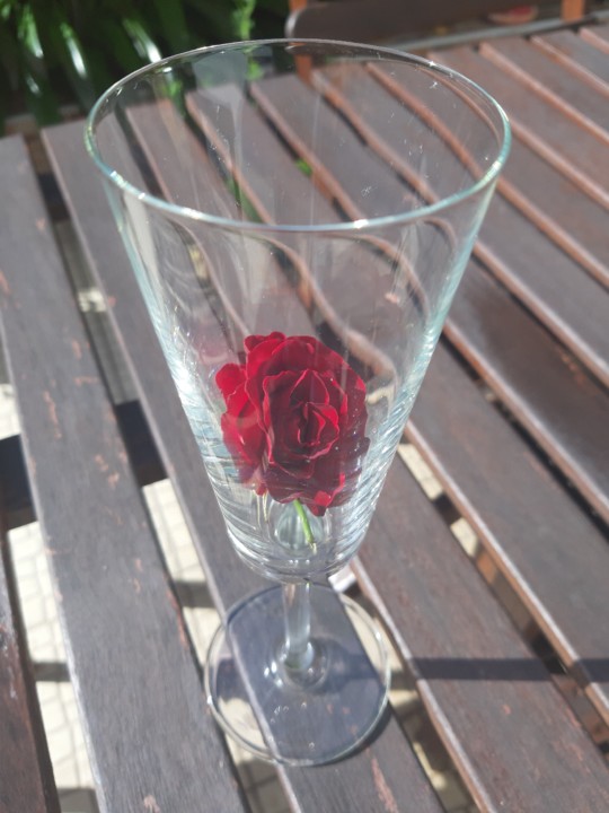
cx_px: 304
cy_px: 406
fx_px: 633
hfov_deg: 51.4
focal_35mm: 27
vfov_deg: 65.3
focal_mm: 3.93
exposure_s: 1/481
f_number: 1.7
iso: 40
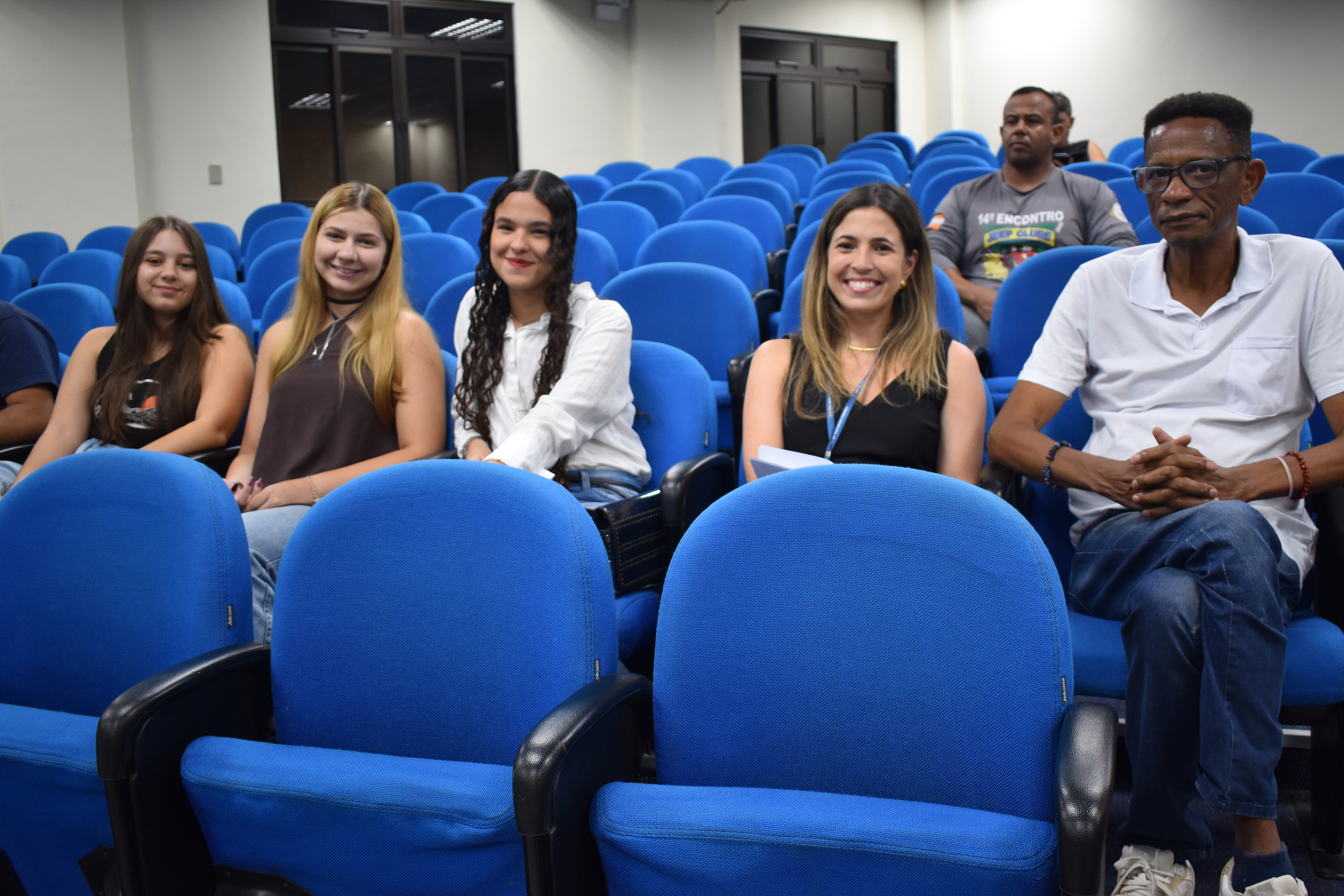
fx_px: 1232
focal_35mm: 33
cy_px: 453
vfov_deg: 40.0
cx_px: 711
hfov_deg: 57.2
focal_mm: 20
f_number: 4
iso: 560
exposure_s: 1/60
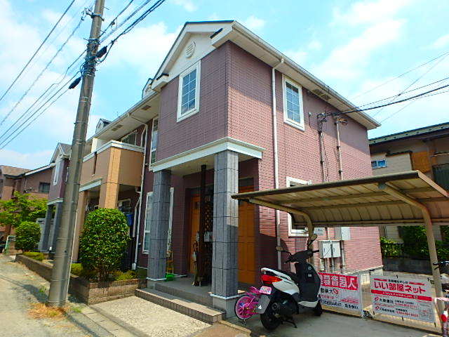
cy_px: 168
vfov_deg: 63.4
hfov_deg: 79.0
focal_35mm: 21
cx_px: 224
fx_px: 272
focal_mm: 3.7
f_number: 3.5
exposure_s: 1/1000
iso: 125
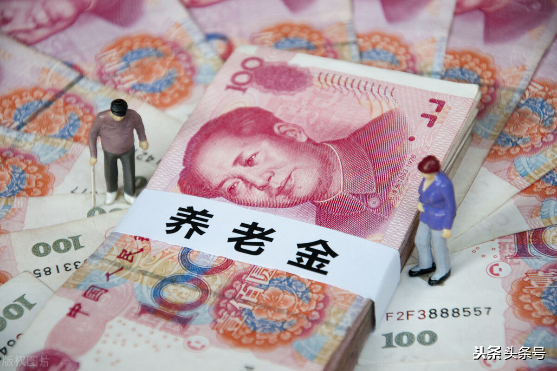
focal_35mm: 158
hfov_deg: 13.1
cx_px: 278
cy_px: 186
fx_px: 2435
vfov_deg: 8.7
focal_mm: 105
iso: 320
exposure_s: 1/50
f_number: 5.6
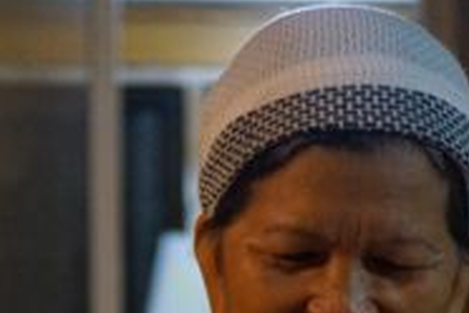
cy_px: 737
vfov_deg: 7.2
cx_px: 291
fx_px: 2354
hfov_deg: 11.4
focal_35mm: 181
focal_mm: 35
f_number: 2
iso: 3200
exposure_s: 1/125
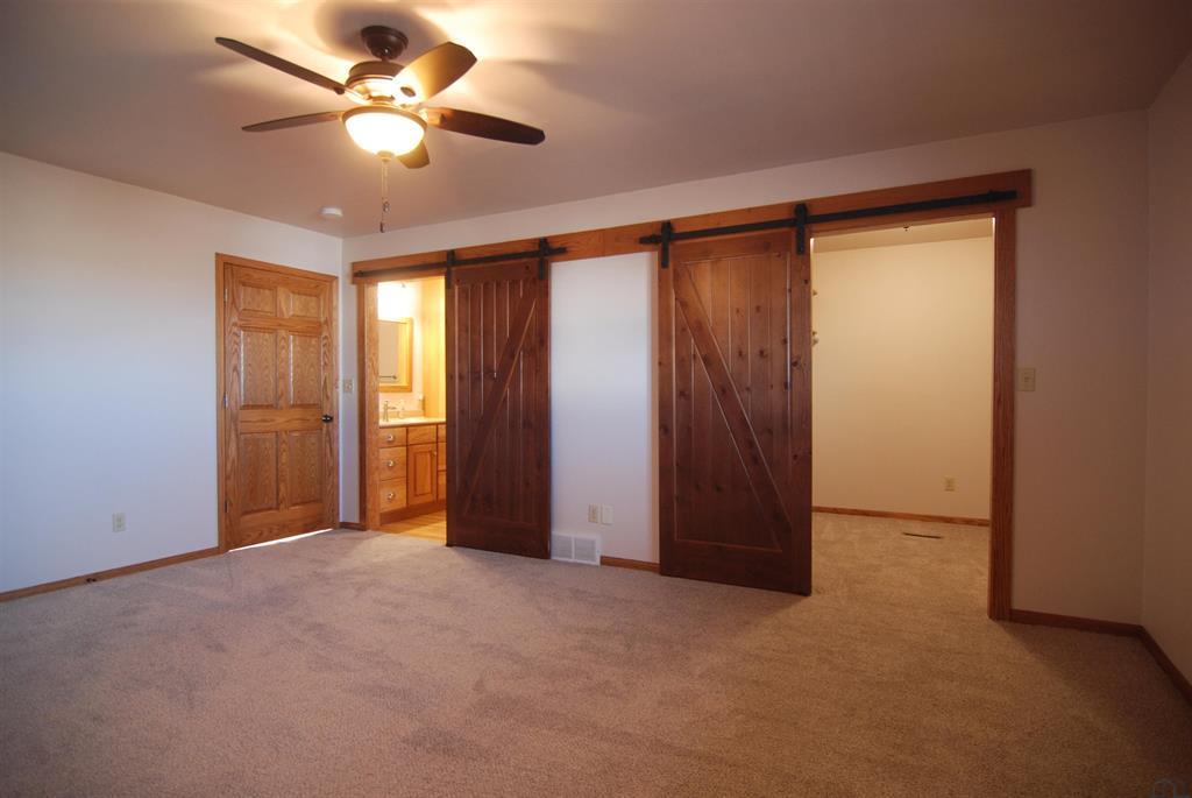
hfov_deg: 89.9
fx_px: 597
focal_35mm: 18
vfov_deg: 67.5
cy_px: 399
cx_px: 596
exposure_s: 1/8
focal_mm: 12
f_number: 4
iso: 400
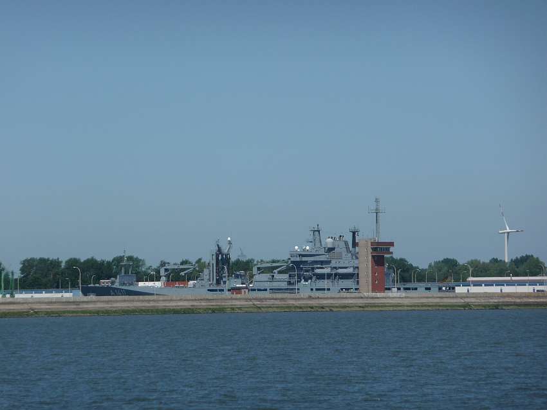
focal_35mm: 256
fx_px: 4046
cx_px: 274
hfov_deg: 7.7
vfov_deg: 5.8
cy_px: 205
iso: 100
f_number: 4.9
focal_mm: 44
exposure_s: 1/1300
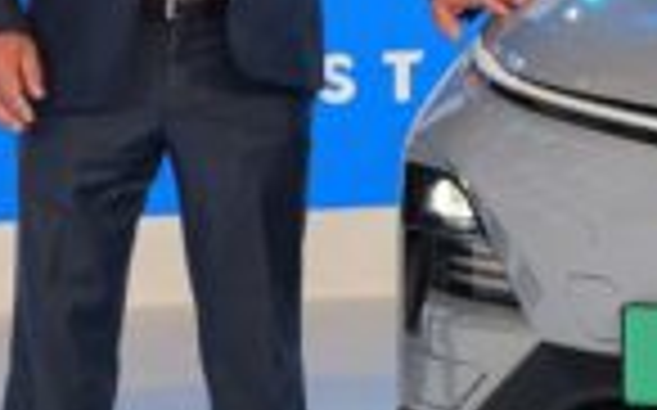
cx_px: 1134
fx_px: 3560
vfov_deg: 6.5
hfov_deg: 10.0
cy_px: -167
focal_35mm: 199
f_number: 5
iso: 250
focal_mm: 41
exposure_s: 1/125
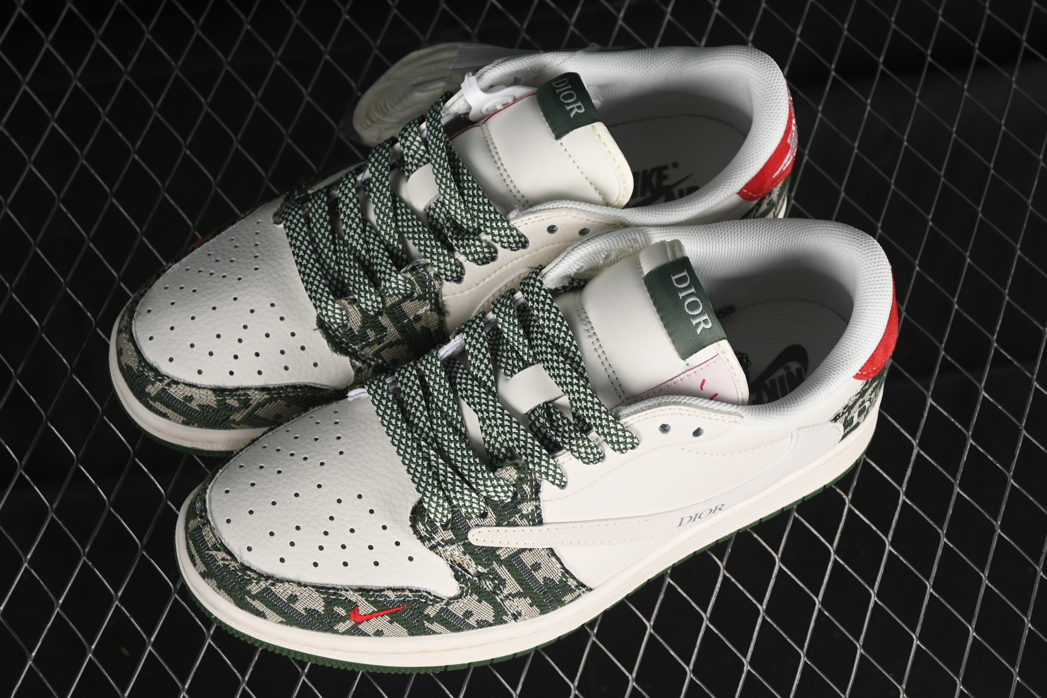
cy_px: 349
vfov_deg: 18.2
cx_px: 524
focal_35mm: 75
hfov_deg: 27.0
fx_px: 2181
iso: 160
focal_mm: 50
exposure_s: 1/80
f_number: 7.1
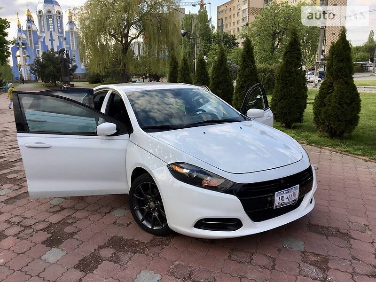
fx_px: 315
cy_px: 141
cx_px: 188
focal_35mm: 29
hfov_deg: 61.7
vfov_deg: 48.2
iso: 25
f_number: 2.2
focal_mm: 4.2
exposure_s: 1/370
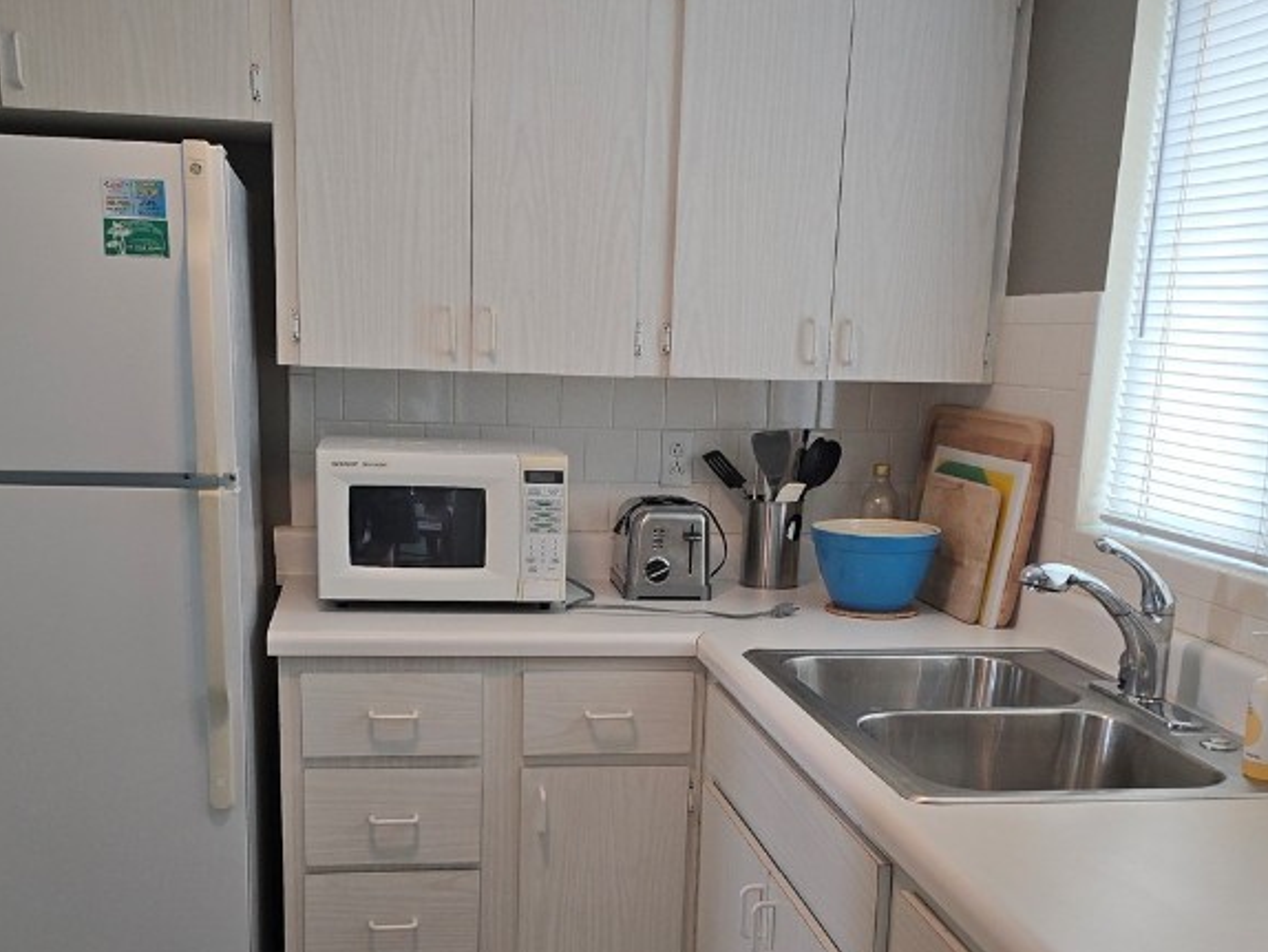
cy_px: 720
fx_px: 1502
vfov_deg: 34.4
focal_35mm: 41
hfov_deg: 45.7
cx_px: 581
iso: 80
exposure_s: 1/120
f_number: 1.7
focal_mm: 6.3
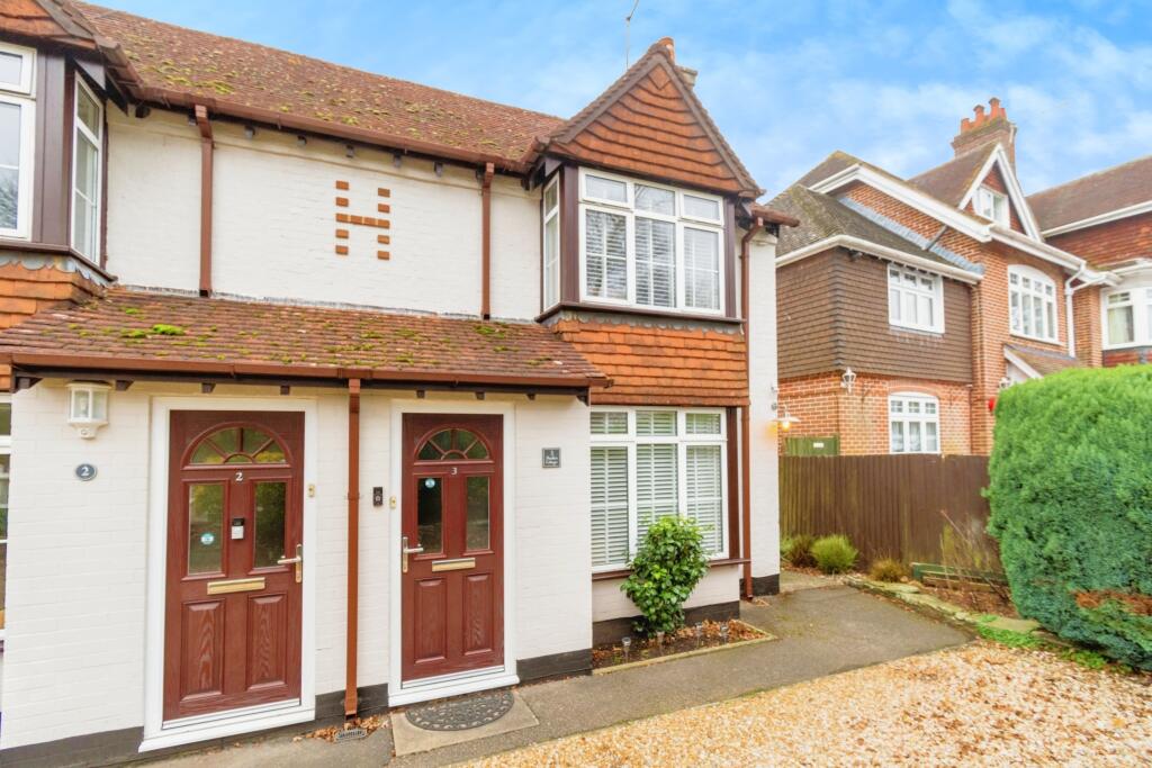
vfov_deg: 77.3
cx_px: 576
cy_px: 384
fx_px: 480
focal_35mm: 15
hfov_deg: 100.4
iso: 400
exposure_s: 1/50
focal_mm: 10
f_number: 7.1
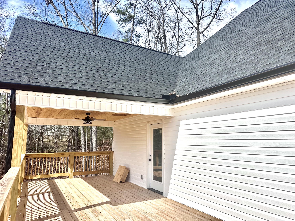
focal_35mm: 24
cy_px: 110
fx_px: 205
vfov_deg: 56.8
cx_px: 148
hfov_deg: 71.6
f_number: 1.78
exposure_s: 1/9709
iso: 80
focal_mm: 6.86
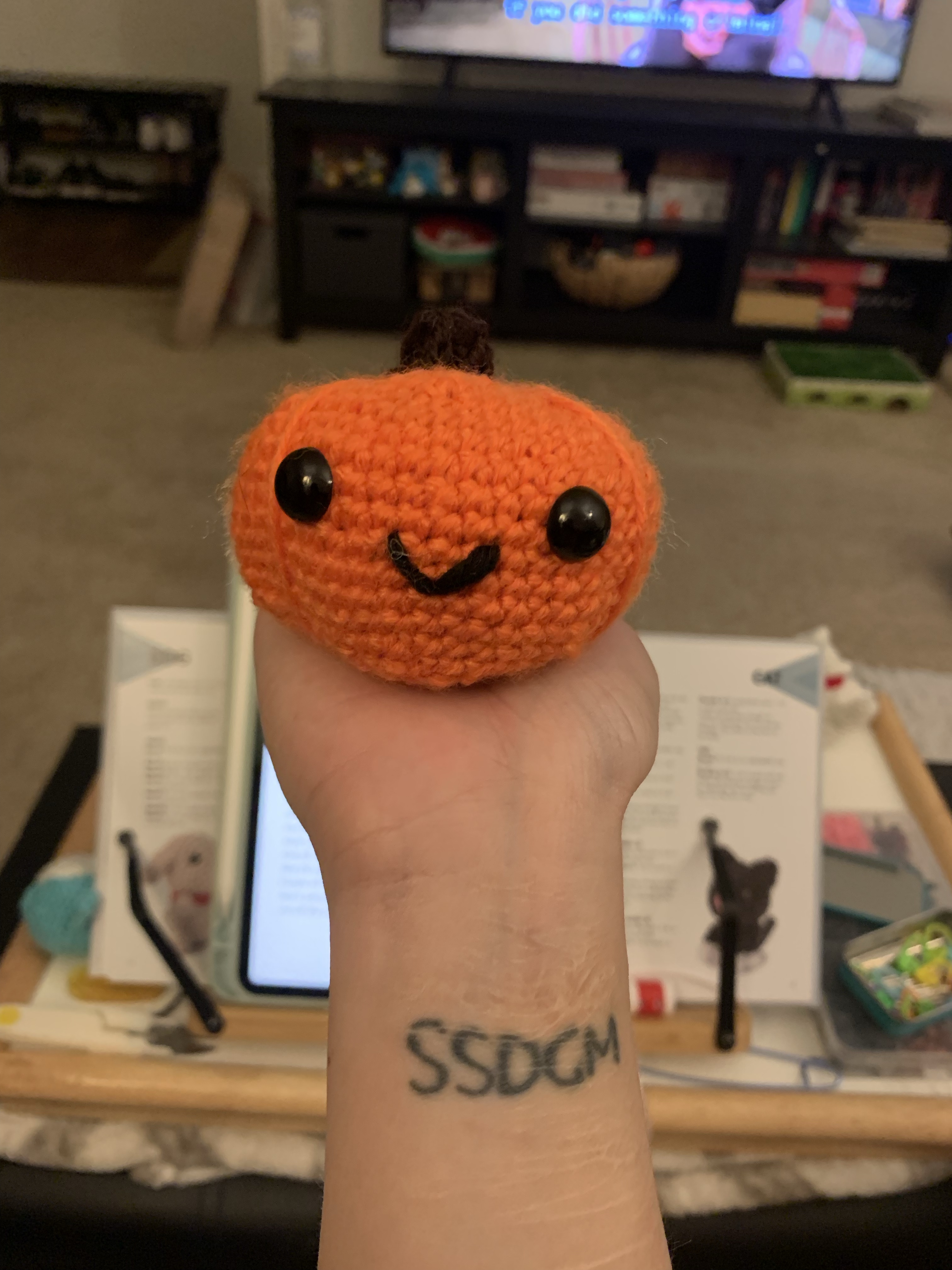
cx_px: 476
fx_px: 953
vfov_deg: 67.3
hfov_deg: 53.1
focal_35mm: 26
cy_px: 635
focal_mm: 4.25
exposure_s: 1/30
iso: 400
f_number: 1.8
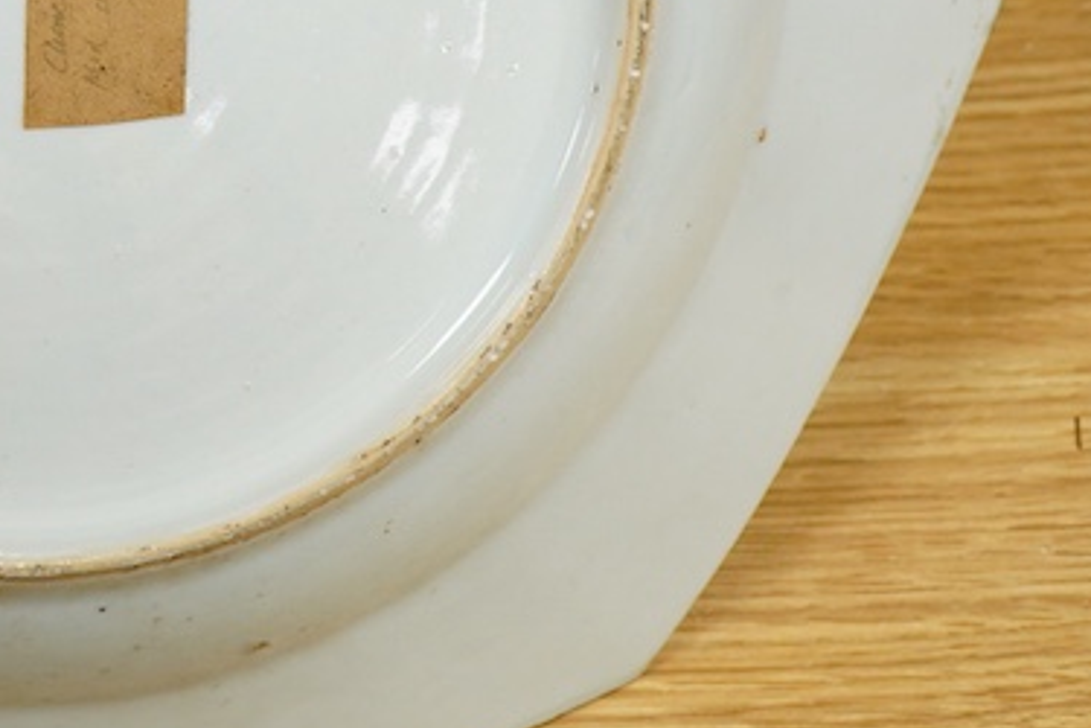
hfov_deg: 18.4
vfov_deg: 12.4
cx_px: -47
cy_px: -96
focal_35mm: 108
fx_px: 3273
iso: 1250
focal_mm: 30
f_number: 8
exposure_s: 1/125
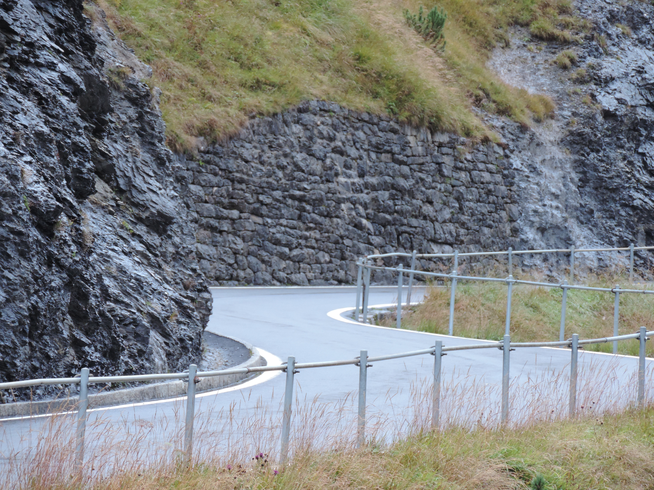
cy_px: 245
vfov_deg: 4.2
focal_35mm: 350
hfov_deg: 5.7
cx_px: 327
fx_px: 6613
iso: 400
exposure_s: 1/80
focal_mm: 62.4
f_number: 4.8
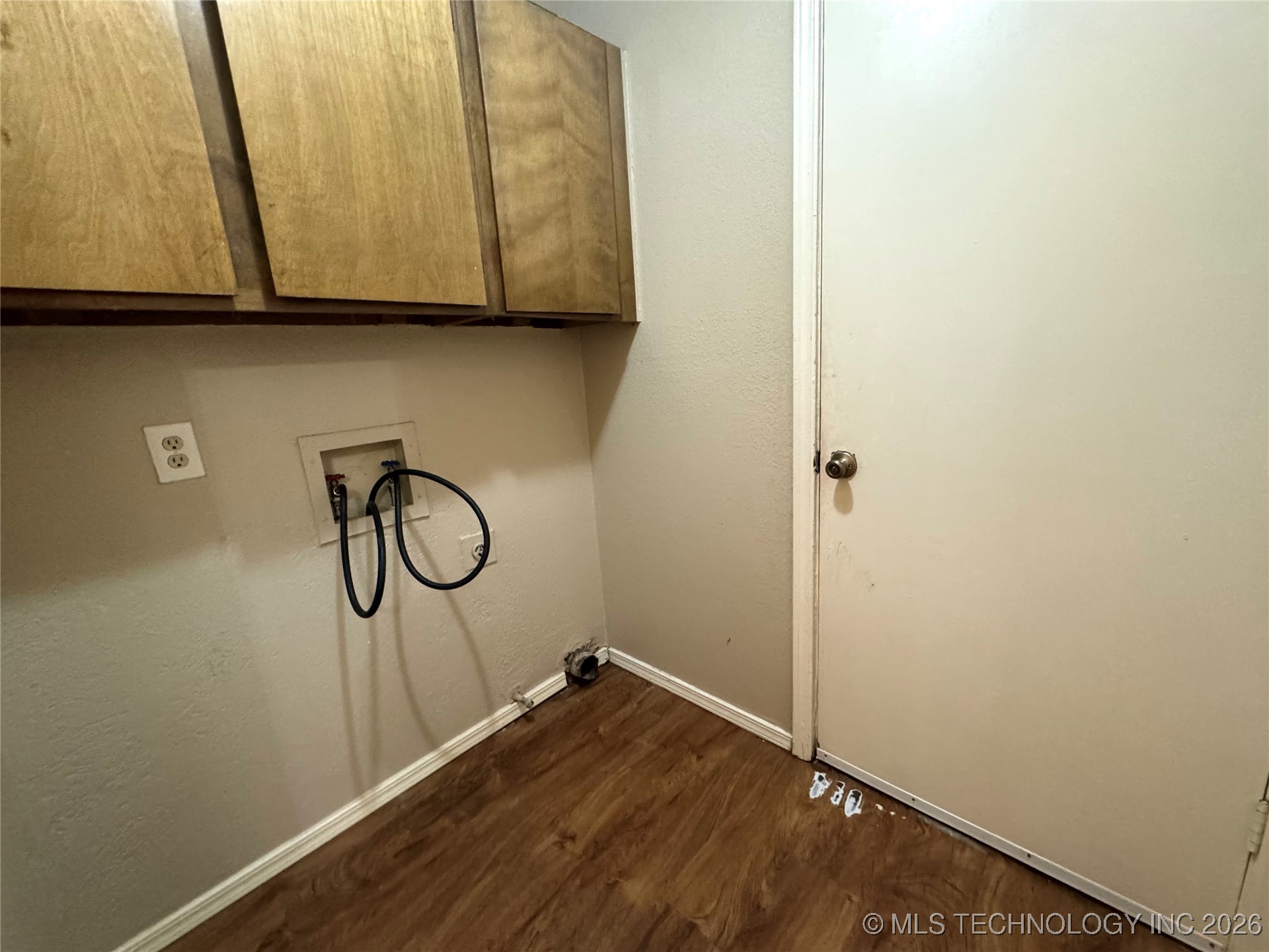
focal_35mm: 14
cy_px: 476
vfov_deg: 85.7
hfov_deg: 102.1
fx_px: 513
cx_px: 634
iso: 640
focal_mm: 2.22
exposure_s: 1/60
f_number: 2.2
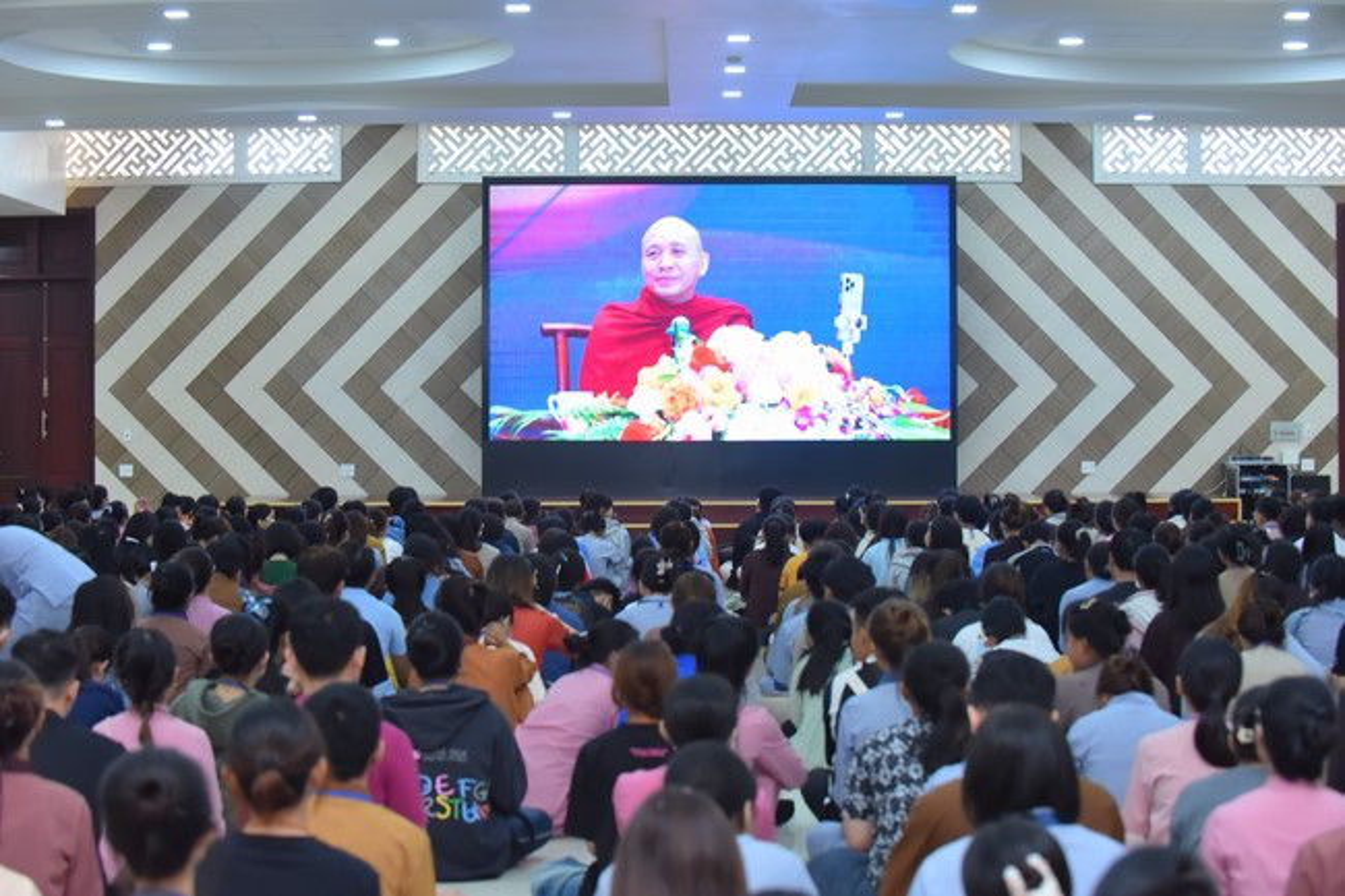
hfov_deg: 28.9
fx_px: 2614
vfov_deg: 19.4
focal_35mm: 70
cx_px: 672
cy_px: 448
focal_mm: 70
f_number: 5
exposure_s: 1/125
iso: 1600
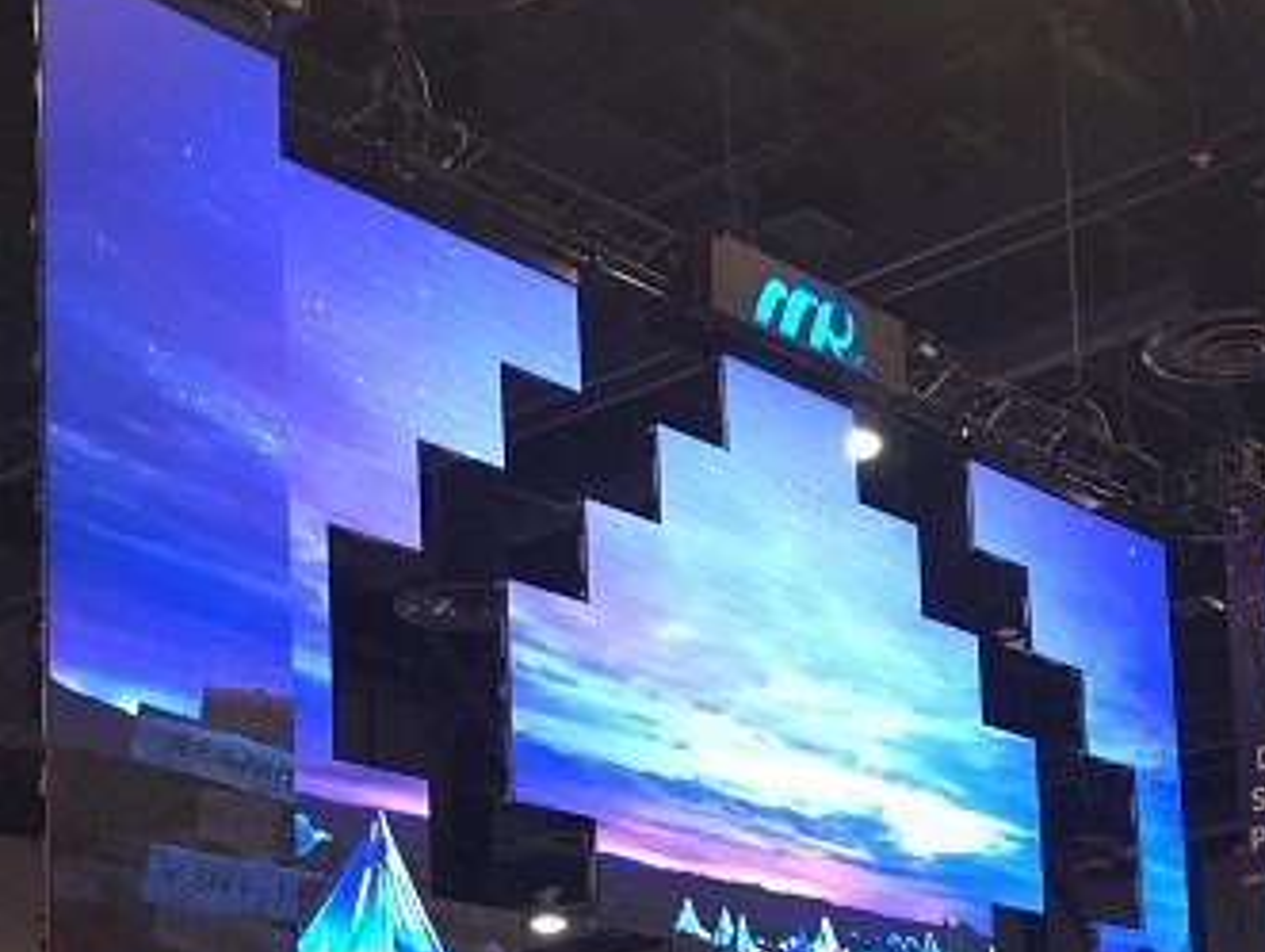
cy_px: 1101
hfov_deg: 27.2
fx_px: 2561
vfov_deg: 19.9
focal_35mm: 70
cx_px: 1005
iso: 40
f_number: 2.2
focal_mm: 4.15
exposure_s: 1/30
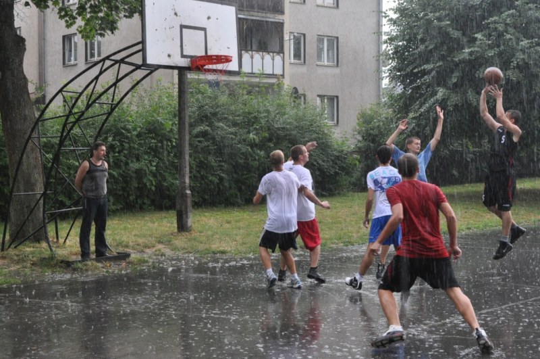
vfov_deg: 28.9
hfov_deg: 42.4
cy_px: 180
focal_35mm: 46
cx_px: 270
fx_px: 697
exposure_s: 1/200
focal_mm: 31
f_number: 7.1
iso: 1600
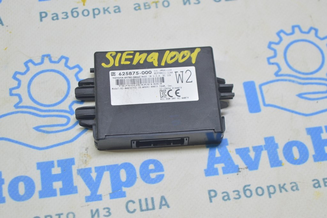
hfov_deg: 26.0
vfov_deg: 17.5
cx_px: 164
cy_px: 109
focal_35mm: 78
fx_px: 708
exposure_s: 1/20
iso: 400
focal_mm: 52
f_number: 5.6
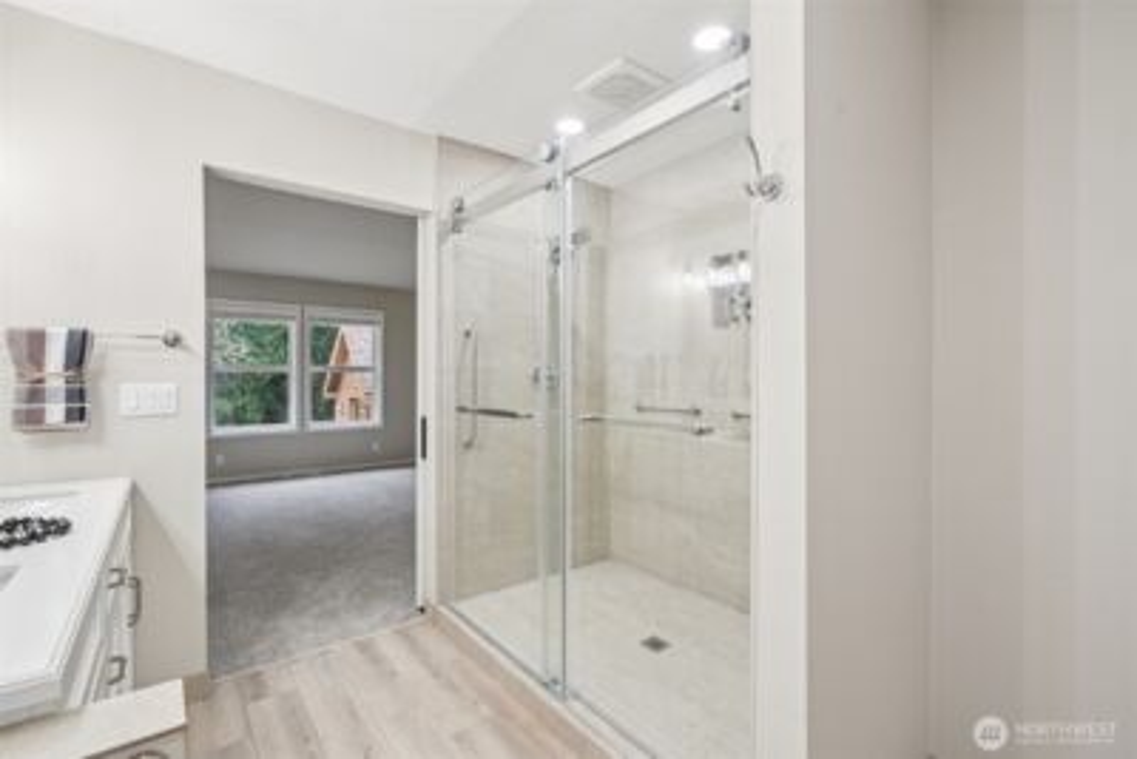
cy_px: 380
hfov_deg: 96.7
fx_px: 505
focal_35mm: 16
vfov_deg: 73.8
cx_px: 568
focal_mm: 16
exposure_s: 1/20
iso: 400
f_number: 8
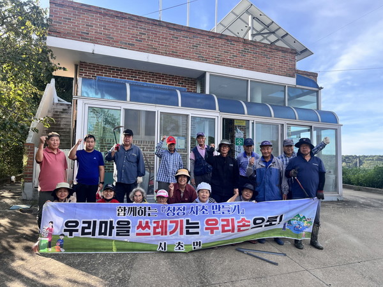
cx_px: 192
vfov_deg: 53.1
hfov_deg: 67.3
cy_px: 144
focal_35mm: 26
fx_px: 288
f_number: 1.6
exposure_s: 1/696
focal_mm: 5.1
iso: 50
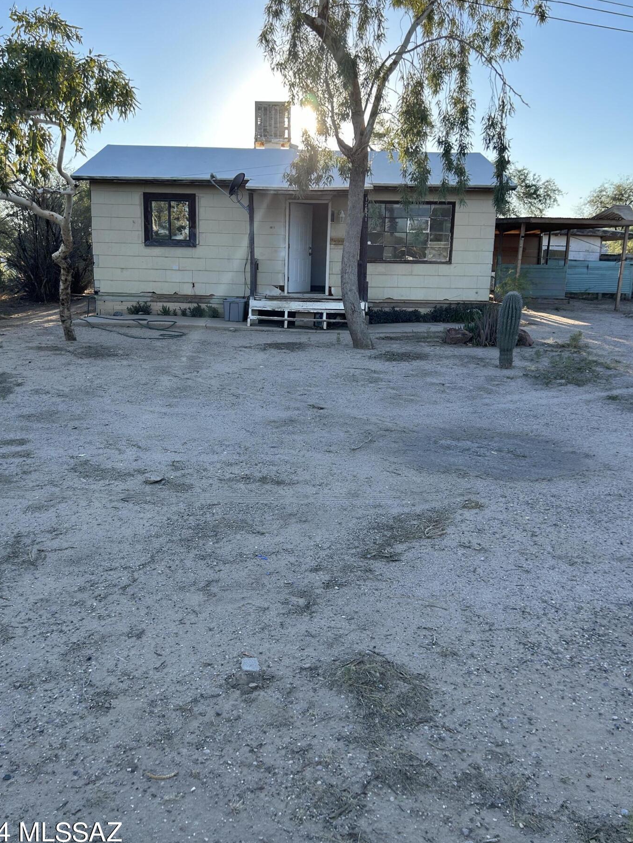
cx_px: 283
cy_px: 405
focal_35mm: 29
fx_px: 707
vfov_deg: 61.6
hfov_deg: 48.2
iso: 50
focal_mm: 5.7
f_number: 1.5
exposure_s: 1/1019
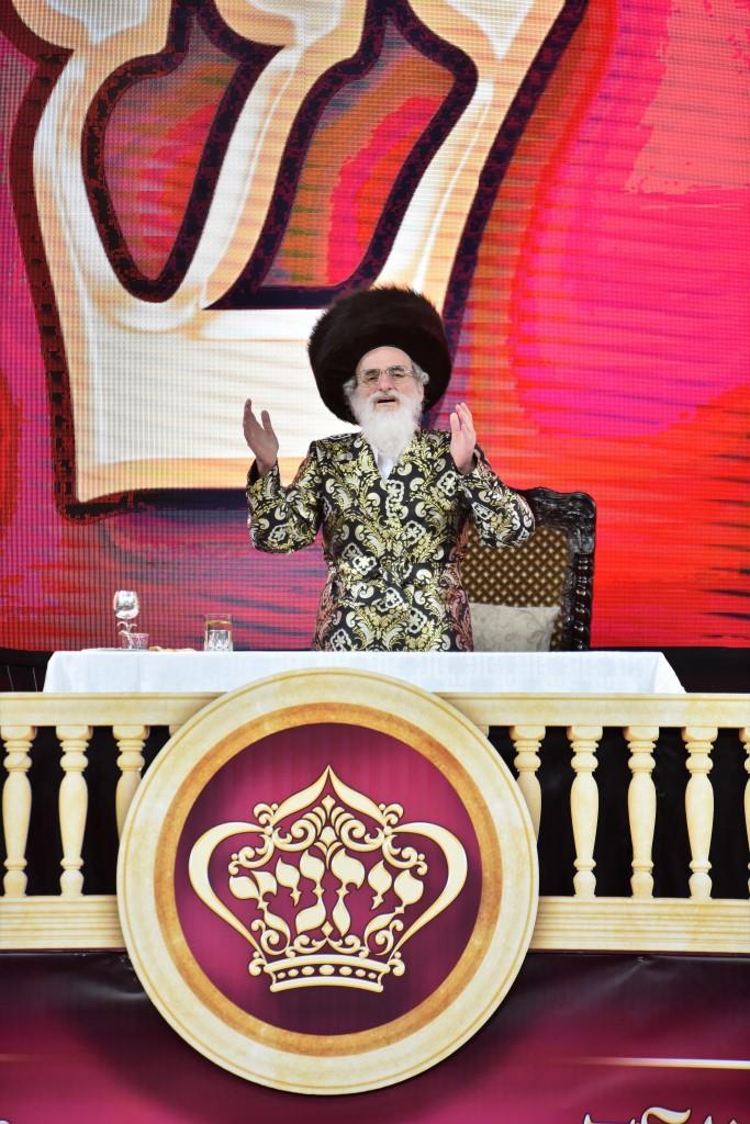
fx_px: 6247
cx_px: 375
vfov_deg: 10.3
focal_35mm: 200
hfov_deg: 6.9
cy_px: 562
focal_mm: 200
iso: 1250
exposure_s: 1/640
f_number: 2.8
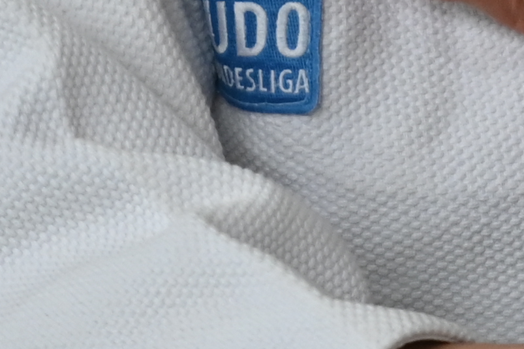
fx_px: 21902
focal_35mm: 1506
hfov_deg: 1.4
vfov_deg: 0.9
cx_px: 648
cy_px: -239
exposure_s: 1/800
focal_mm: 200
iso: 1000
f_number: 2.8
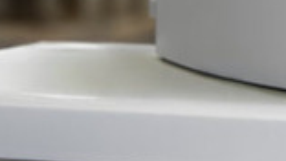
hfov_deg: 7.6
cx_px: 552
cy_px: -119
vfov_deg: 4.4
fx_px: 2072
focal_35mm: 273
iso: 100
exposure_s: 1/6
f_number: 8
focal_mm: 52
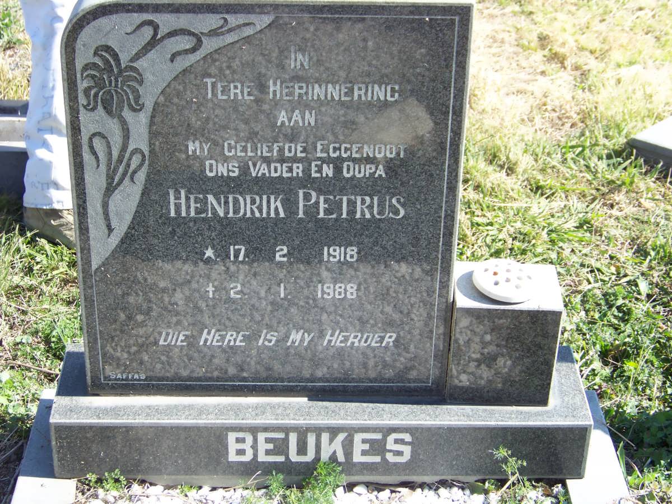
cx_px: 336
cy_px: 252
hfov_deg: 27.8
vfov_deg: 21.0
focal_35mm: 70
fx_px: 1359
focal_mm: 11.7
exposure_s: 1/250
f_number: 3.2
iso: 64
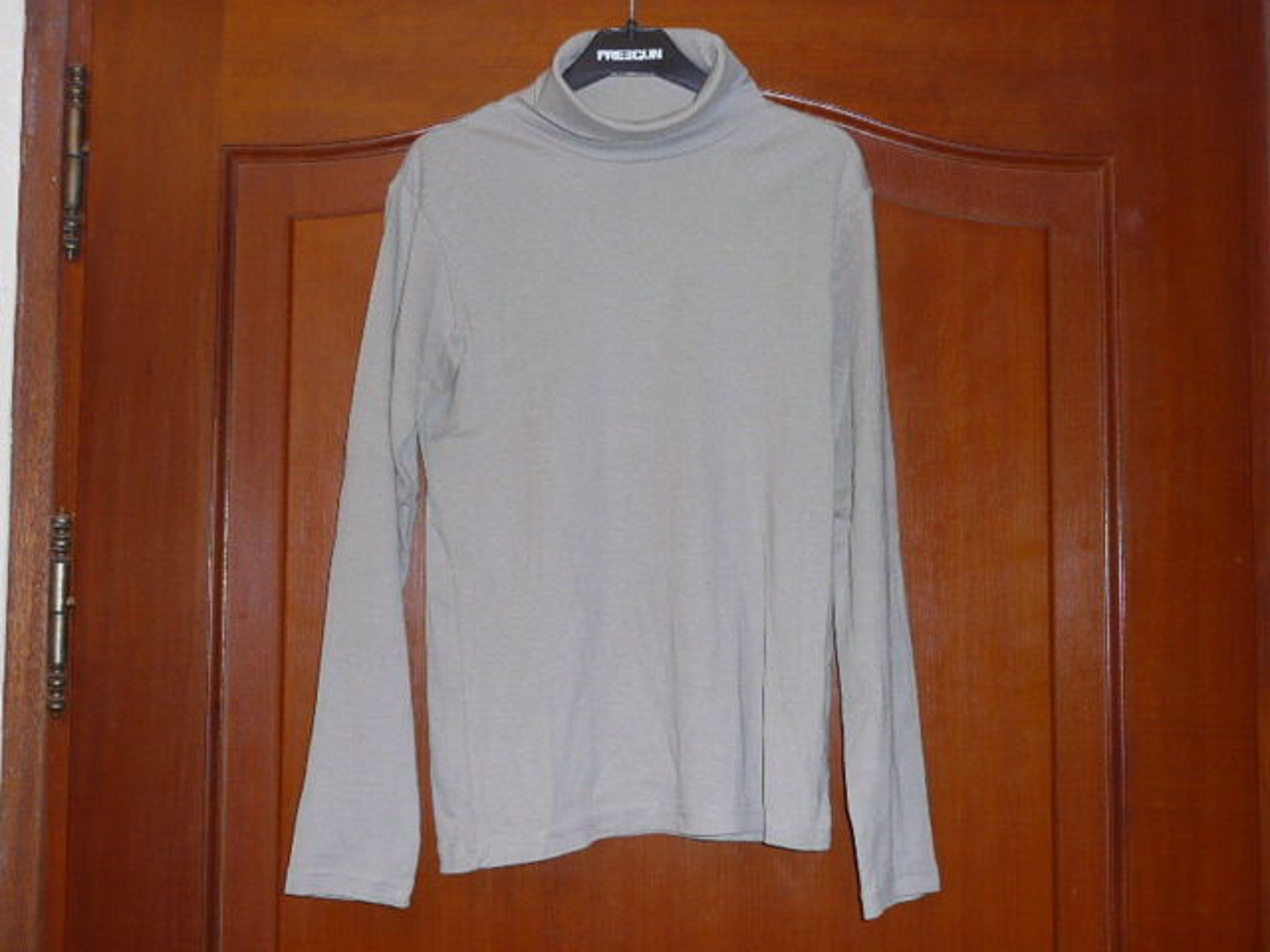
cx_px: 635
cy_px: 476
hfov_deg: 49.0
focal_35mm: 38
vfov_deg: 37.7
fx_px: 1394
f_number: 3.3
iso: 100
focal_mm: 4.6
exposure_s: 1/30
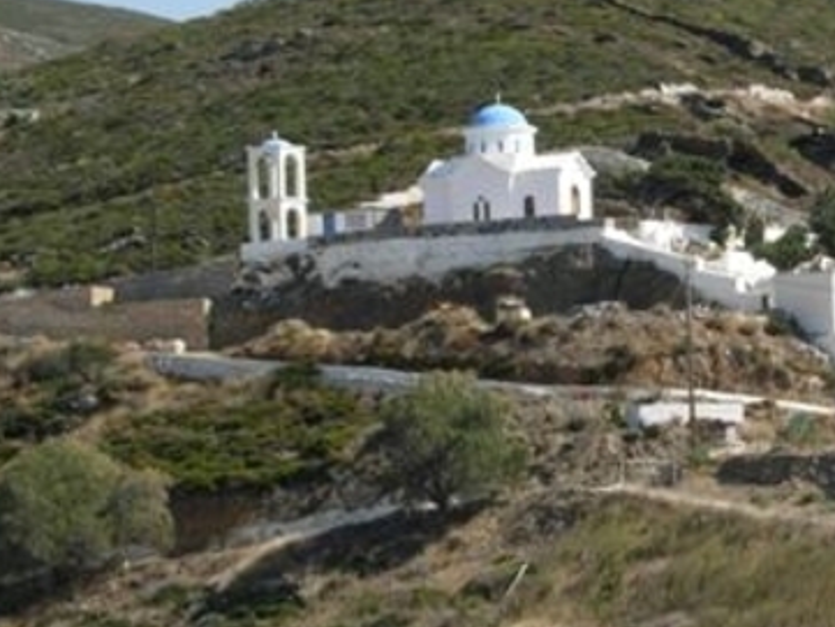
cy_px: 326
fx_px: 4126
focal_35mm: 171
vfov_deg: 8.7
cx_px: 627
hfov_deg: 11.5
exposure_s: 1/342
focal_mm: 21.5
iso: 50
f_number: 5.8
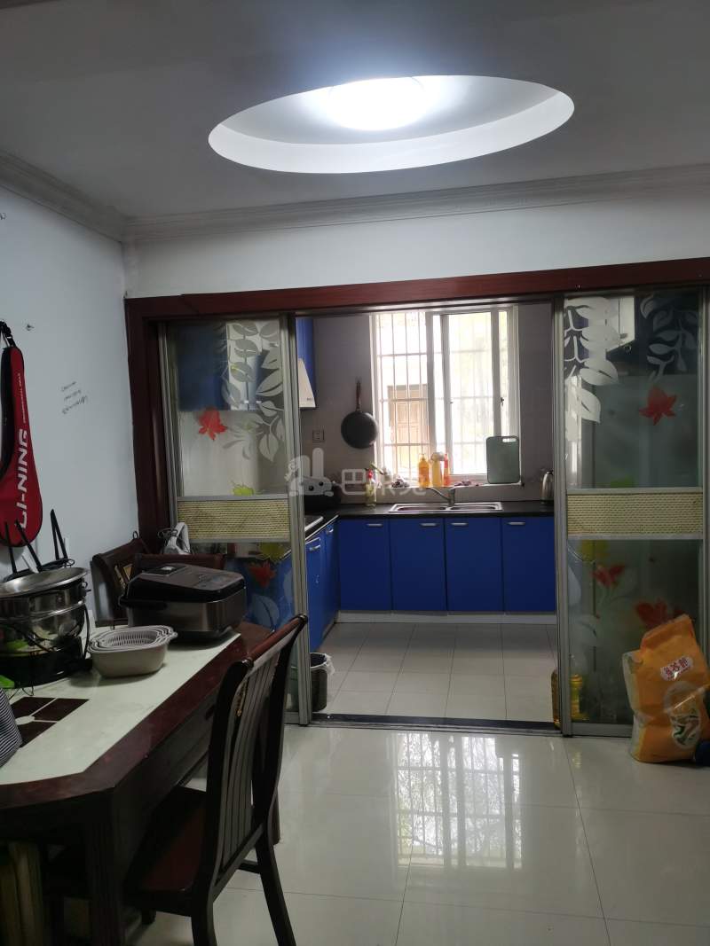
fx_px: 739
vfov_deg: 65.3
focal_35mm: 27
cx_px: 355
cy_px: 473
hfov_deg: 51.3
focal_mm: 5.58
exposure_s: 1/100
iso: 200
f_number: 1.8
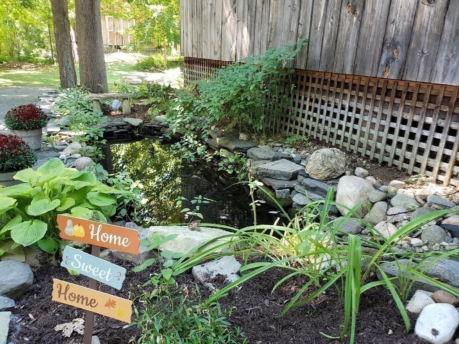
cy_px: 172
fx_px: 345
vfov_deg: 53.1
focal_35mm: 26
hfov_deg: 67.3
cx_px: 230
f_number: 2.4
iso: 250
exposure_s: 1/60
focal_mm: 4.3
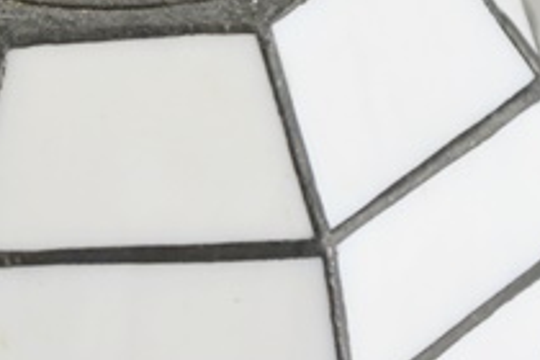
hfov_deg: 8.7
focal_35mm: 235
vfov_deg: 5.8
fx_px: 3531
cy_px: -5
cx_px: 111
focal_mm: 55
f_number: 5.6
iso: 400
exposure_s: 1/100
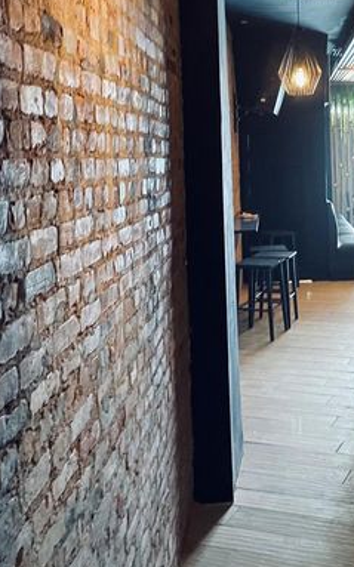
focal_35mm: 48
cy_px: 178
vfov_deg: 41.2
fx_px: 742
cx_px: 317
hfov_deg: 26.0
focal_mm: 4.2
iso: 640
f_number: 1.6
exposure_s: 1/30
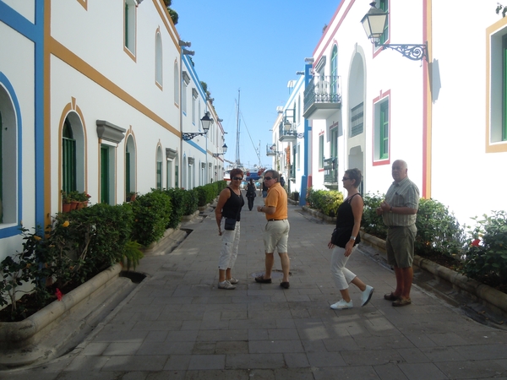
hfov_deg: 60.0
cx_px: 254
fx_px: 439
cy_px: 190
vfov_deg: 46.8
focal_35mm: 30
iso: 100
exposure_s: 1/800
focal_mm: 5.4
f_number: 3.5
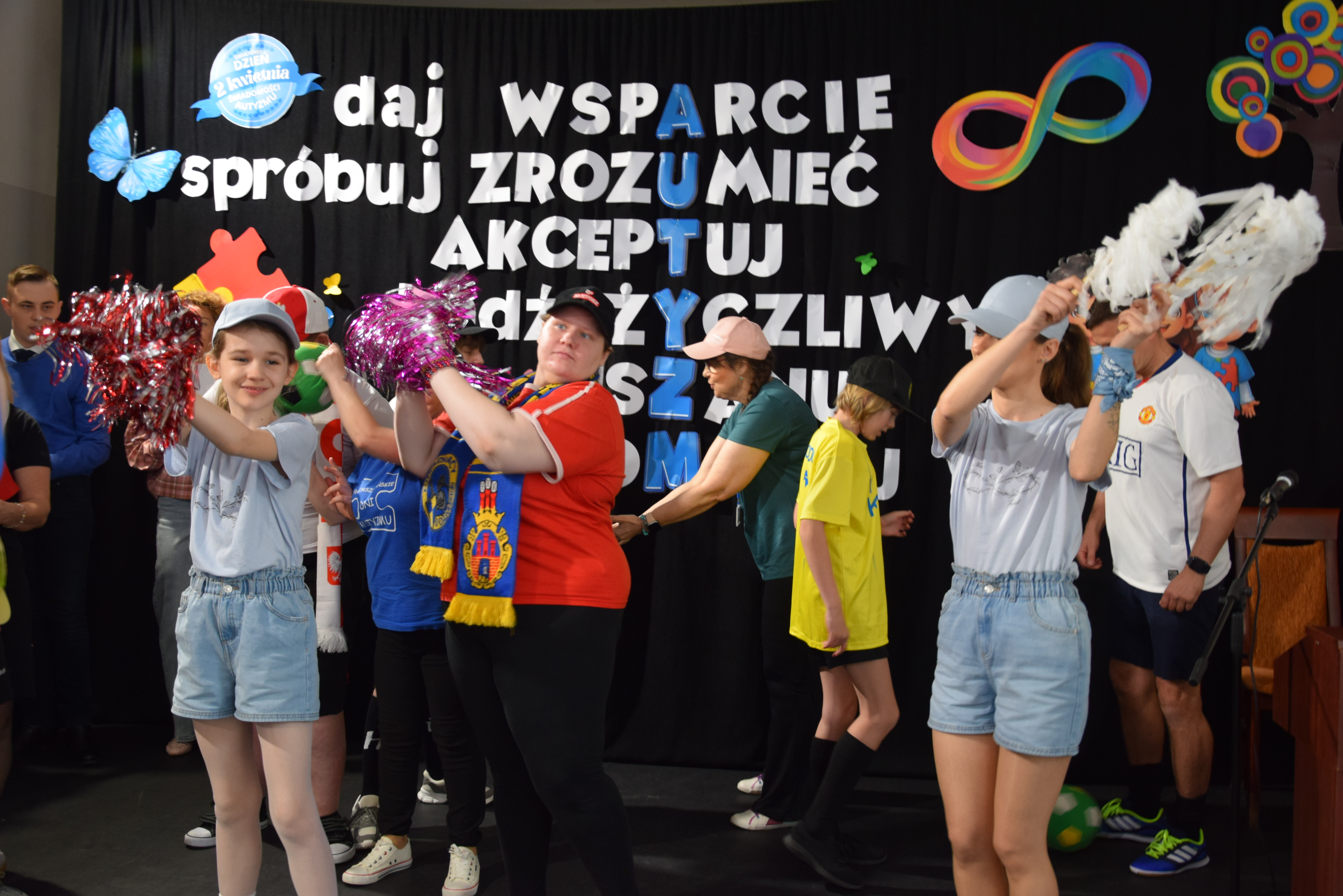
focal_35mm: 33
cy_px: 448
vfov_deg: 40.0
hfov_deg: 57.2
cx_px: 672
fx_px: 1231
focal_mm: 22
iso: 800
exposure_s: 1/60
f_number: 3.8
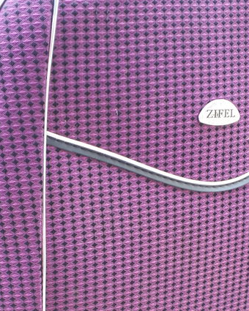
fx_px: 571
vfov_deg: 29.3
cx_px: 117
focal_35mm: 62
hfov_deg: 24.6
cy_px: 277
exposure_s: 1/33
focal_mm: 3.6
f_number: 1.9
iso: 40
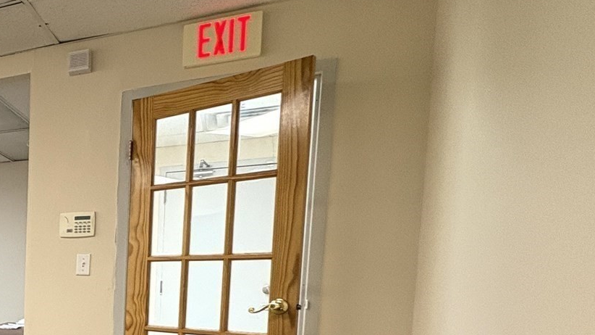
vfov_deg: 29.4
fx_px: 599
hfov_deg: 38.5
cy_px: 326
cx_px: -124
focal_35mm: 38
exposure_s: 1/60
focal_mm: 2.22
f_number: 2.2
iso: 250
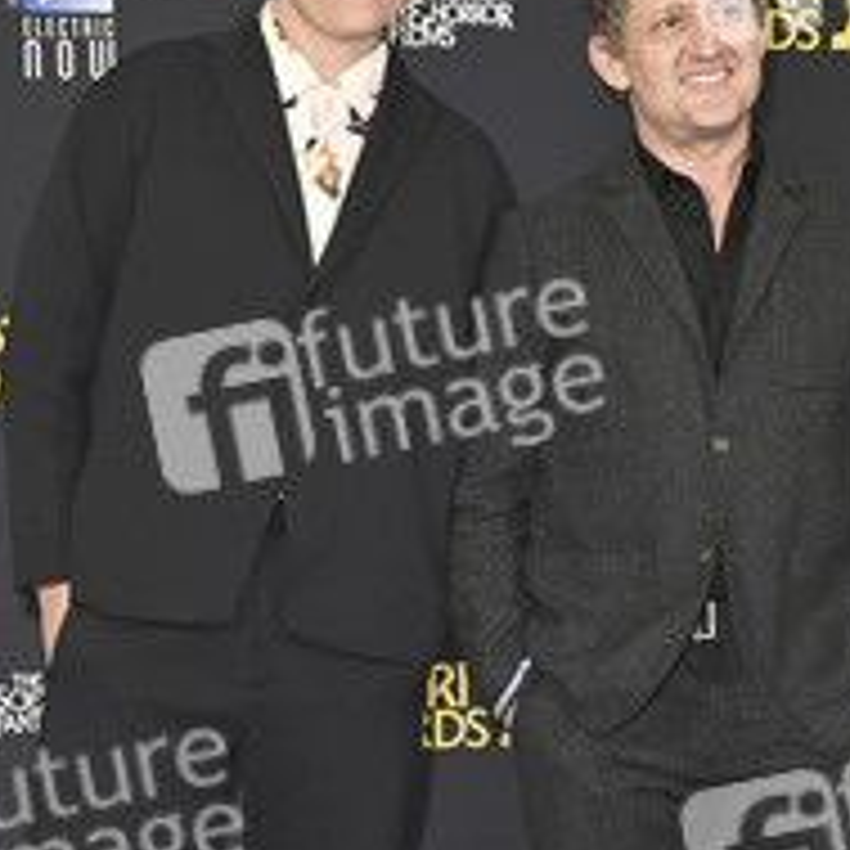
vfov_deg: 21.8
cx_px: 504
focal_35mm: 79
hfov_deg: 21.9
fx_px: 2195
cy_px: 612
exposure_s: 1/320
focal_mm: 44
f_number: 5
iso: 2000
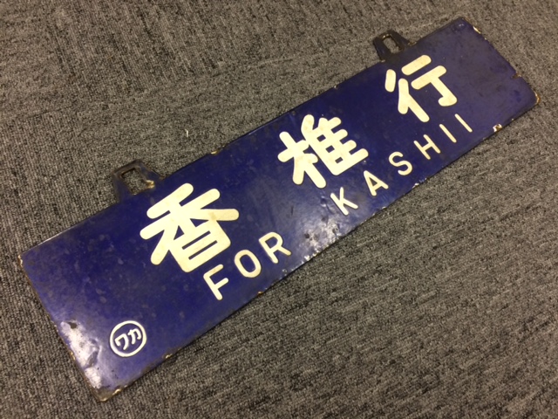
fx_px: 467
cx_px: 279
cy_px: 210
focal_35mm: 29
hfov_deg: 61.7
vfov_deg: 48.2
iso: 100
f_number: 2.2
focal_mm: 4.15
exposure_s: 1/30
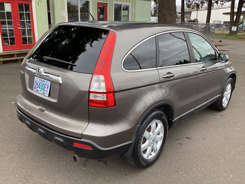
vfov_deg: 45.4
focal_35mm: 31
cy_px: 92
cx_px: 122
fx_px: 219
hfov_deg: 58.4
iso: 25
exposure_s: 1/243
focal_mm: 3.3
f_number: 2.4
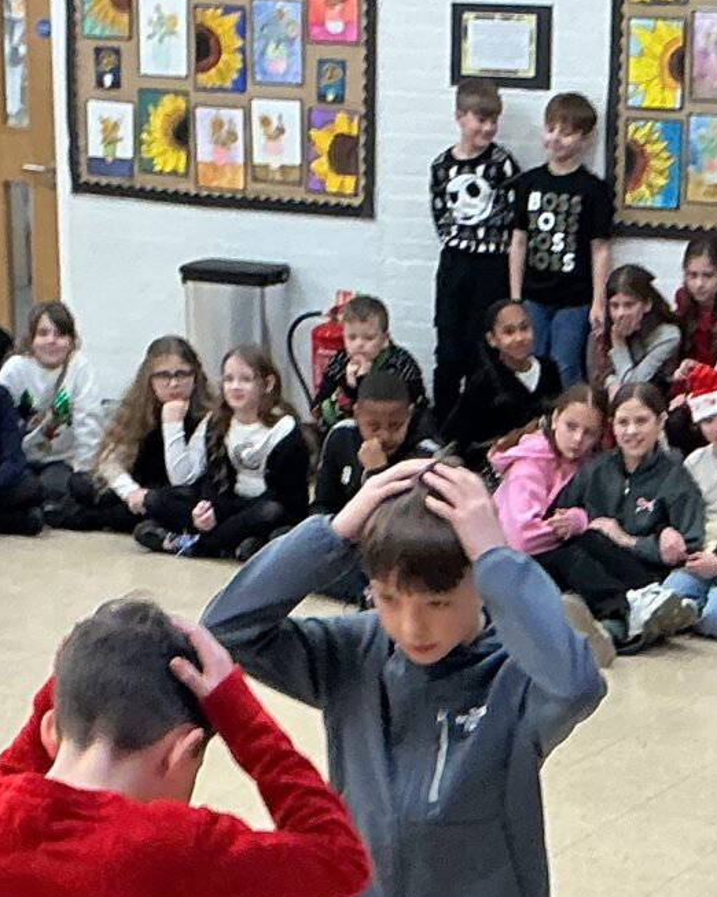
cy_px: 1023
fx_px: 2946
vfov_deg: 16.7
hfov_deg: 13.8
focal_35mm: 111
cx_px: 504
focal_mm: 3
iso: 50
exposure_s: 1/50
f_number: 1.8
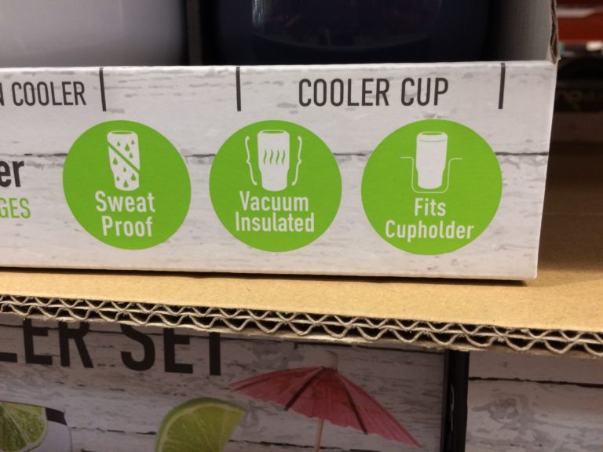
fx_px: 505
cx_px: 302
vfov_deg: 48.2
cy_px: 226
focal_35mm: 29
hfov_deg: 61.7
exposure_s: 1/30
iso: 160
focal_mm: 4.15
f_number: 2.2
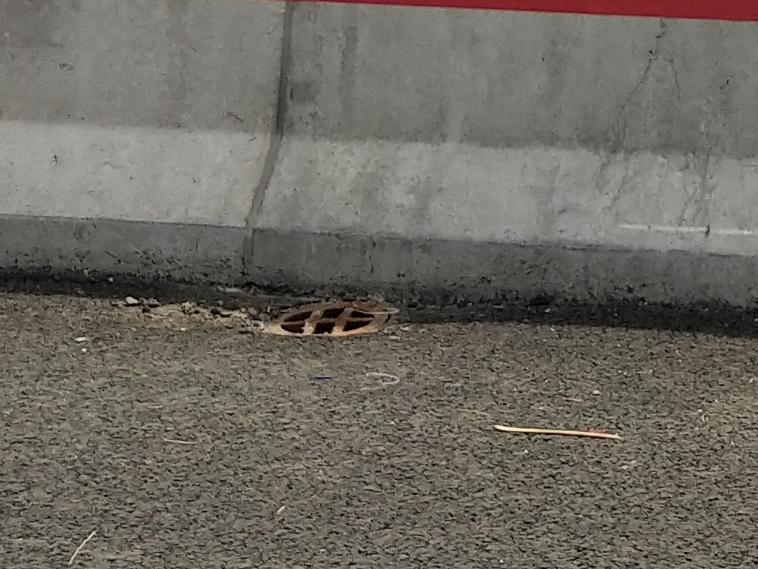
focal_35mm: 123
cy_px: -439
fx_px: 2694
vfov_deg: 11.3
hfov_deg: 15.3
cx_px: 985
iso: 68
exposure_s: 1/3048
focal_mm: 3.95
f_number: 1.8
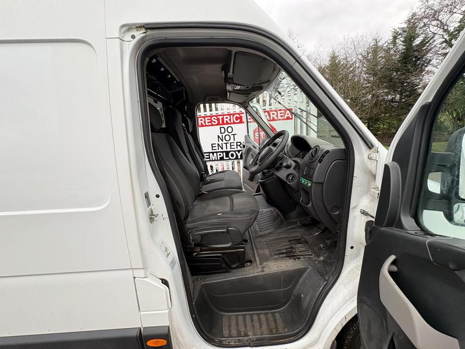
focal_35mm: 14
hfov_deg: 102.1
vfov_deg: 85.7
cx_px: 232
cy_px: 174
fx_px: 188
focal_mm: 2.22
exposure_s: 1/119
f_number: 2.2
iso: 64
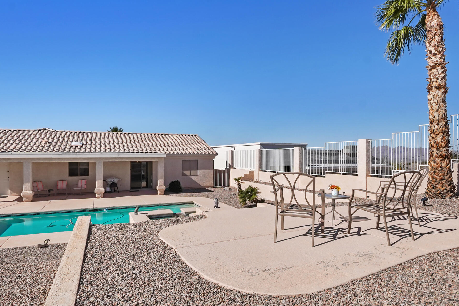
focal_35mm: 21
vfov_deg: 59.5
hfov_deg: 81.1
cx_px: 246
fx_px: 268
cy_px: 149
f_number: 9
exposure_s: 1/500
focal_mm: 11
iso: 320
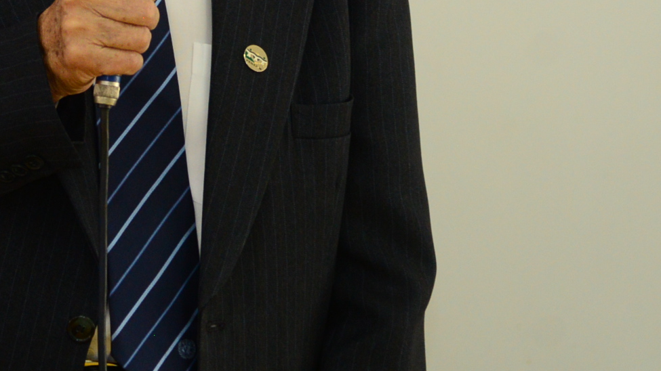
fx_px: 6799
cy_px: -194
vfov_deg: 3.1
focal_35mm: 388
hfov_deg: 5.6
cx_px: 162
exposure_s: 1/125
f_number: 4
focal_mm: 120
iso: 1600
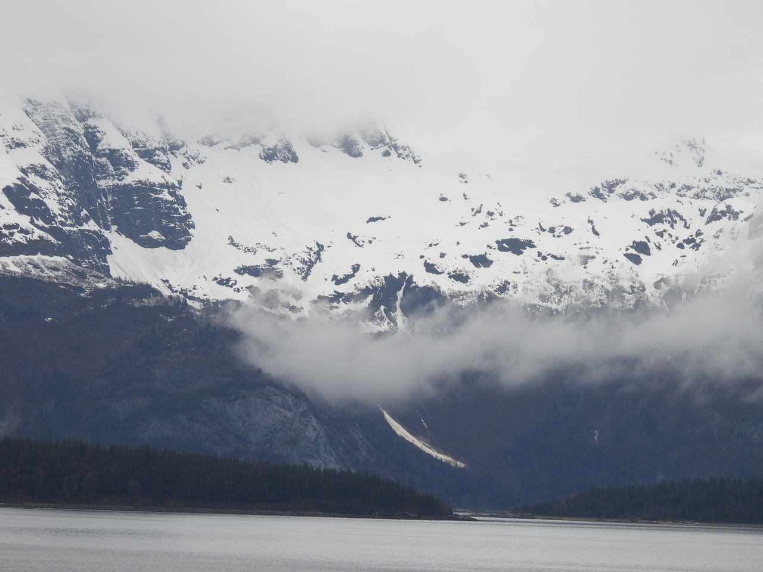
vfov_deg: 6.8
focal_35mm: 220
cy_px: 286
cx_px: 382
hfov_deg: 9.0
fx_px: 4849
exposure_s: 1/250
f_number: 4.5
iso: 100
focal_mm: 39.3
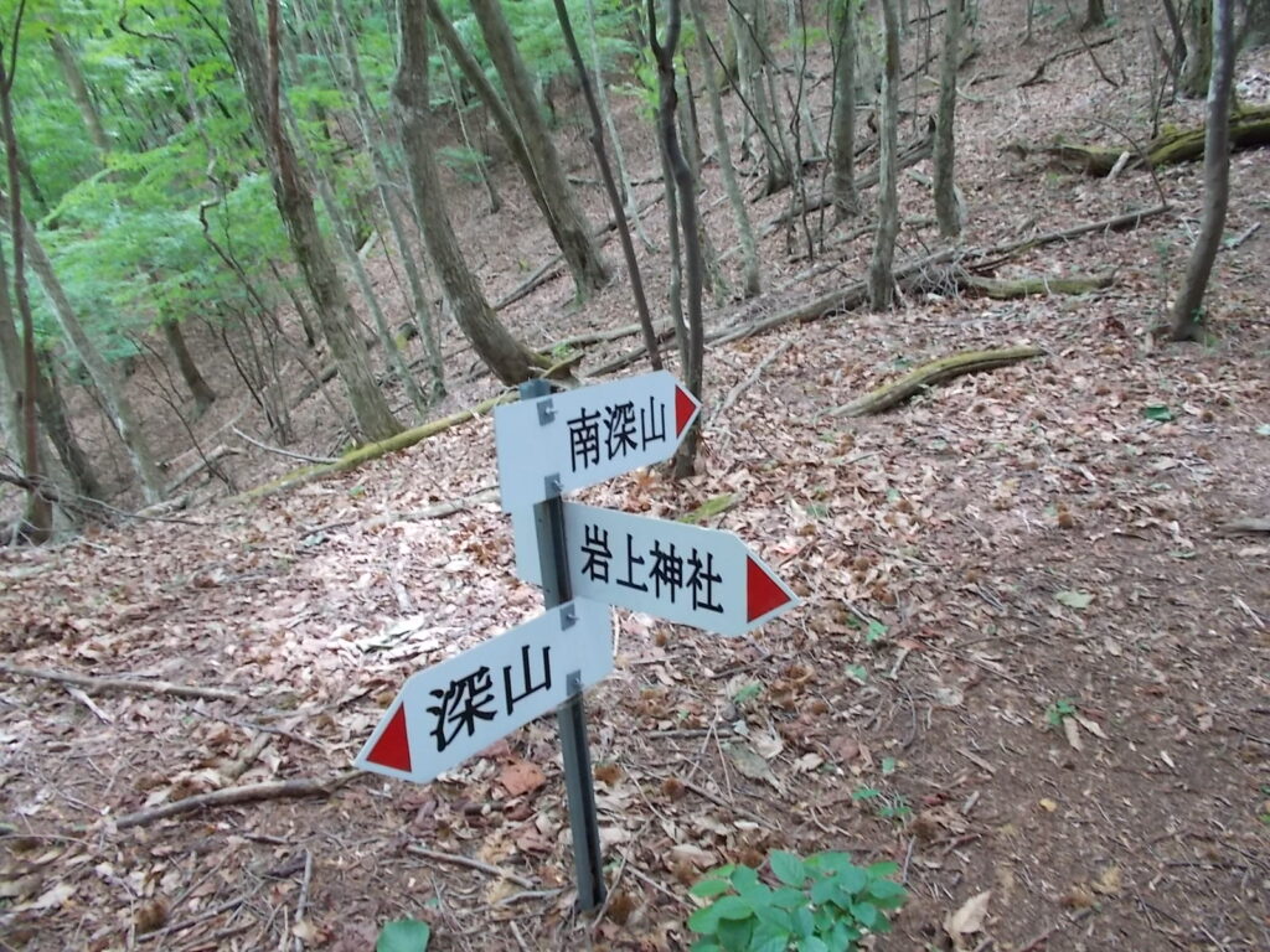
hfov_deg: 67.3
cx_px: 635
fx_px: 954
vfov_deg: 53.1
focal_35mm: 26
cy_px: 476
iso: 200
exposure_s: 1/20
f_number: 3.2
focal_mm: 4.6
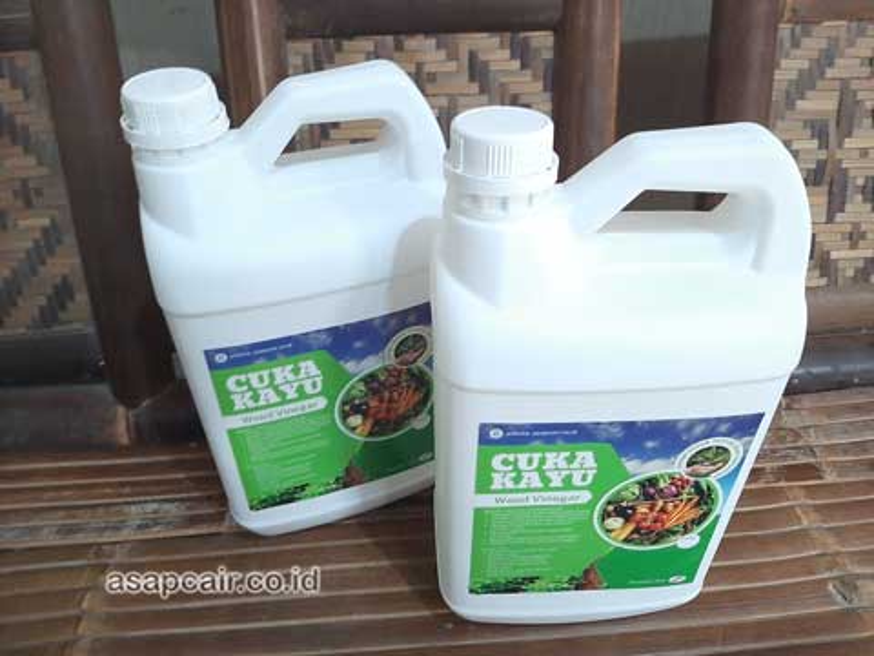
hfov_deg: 65.3
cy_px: 328
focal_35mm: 27
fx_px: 682
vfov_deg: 51.4
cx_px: 437
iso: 640
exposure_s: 1/20
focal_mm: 3.93
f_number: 1.7
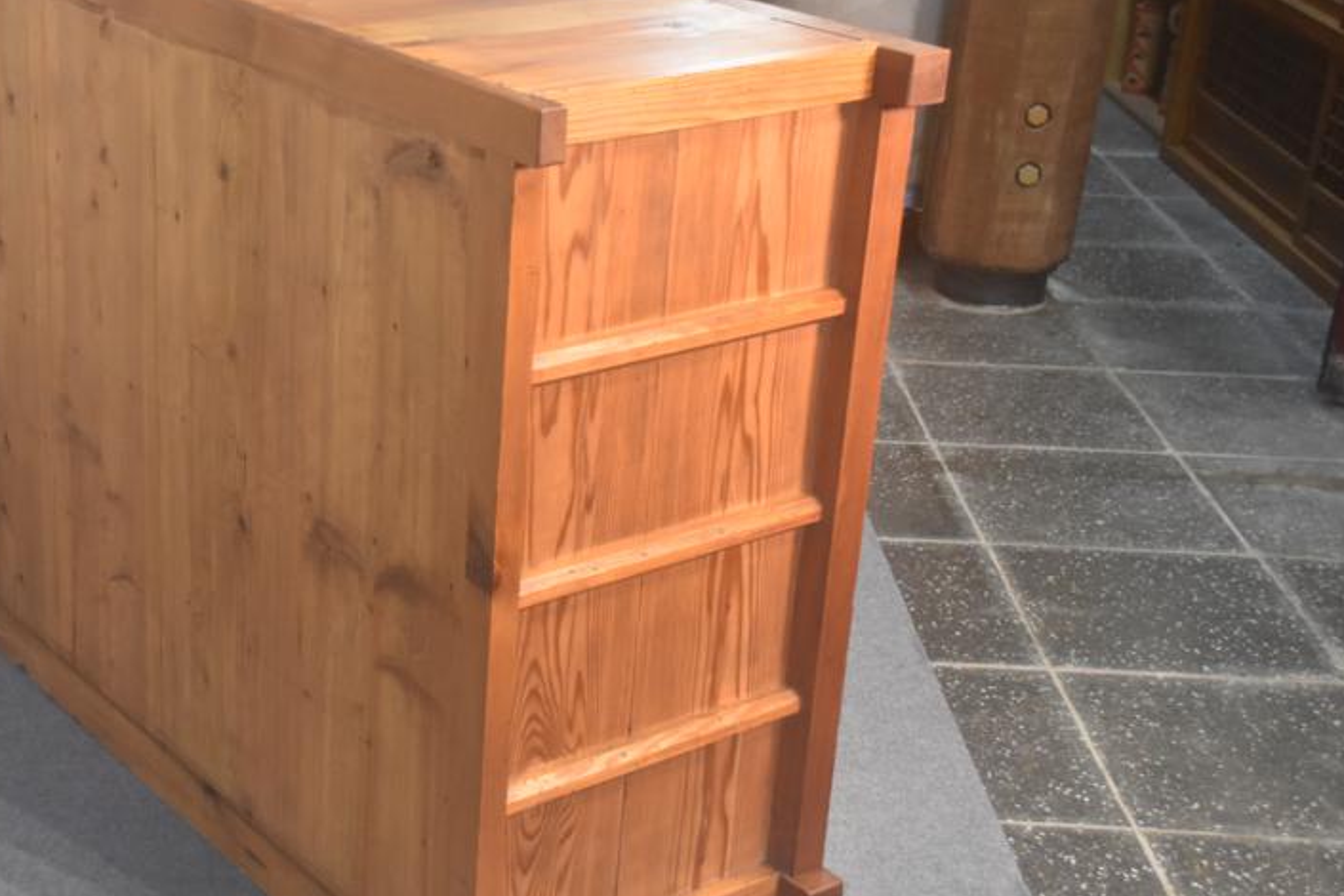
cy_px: 426
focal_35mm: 60
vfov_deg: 22.6
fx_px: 2240
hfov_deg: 32.8
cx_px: 339
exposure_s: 1/60
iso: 1600
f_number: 4
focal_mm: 26
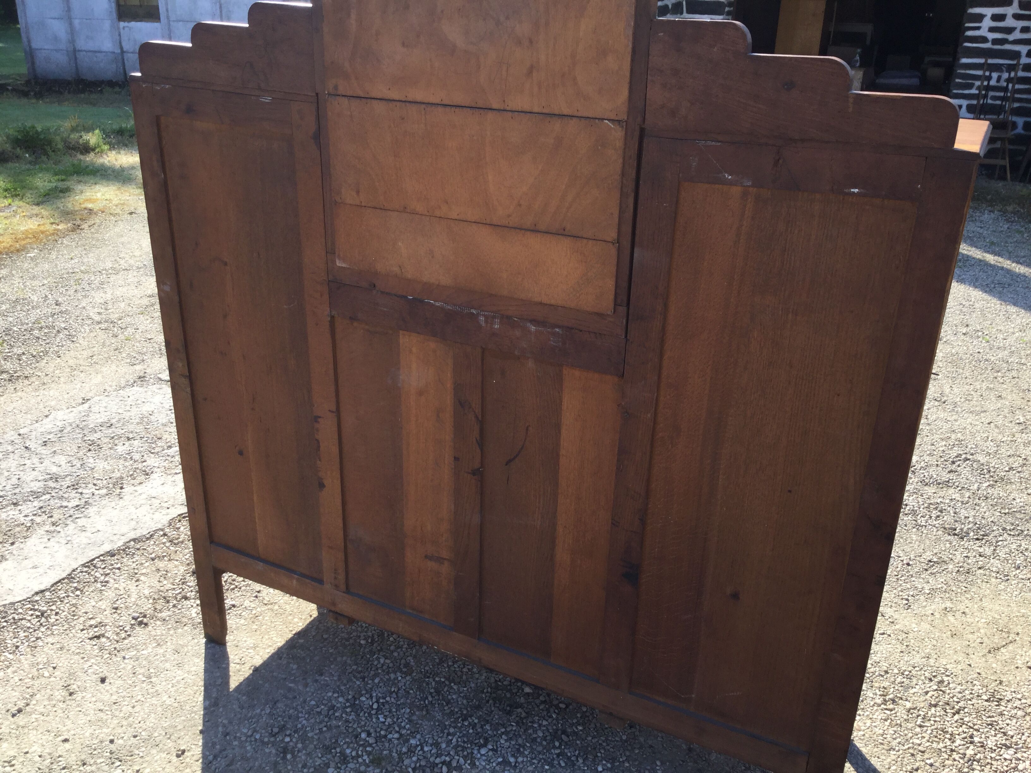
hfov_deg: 58.4
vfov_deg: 45.4
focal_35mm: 31
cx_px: 516
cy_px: 386
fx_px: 923
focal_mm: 3.3
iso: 25
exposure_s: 1/364
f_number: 2.4
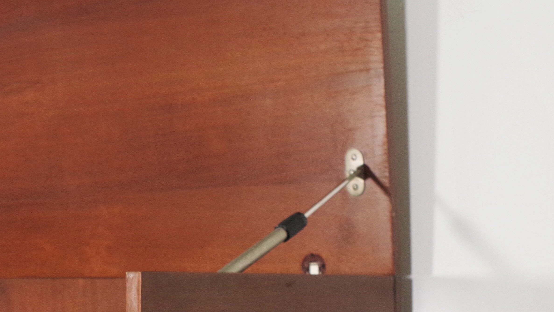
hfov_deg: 25.8
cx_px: 114
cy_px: 254
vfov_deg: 14.8
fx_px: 1190
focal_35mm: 81
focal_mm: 21.25
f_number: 4
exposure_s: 1/100
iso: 800
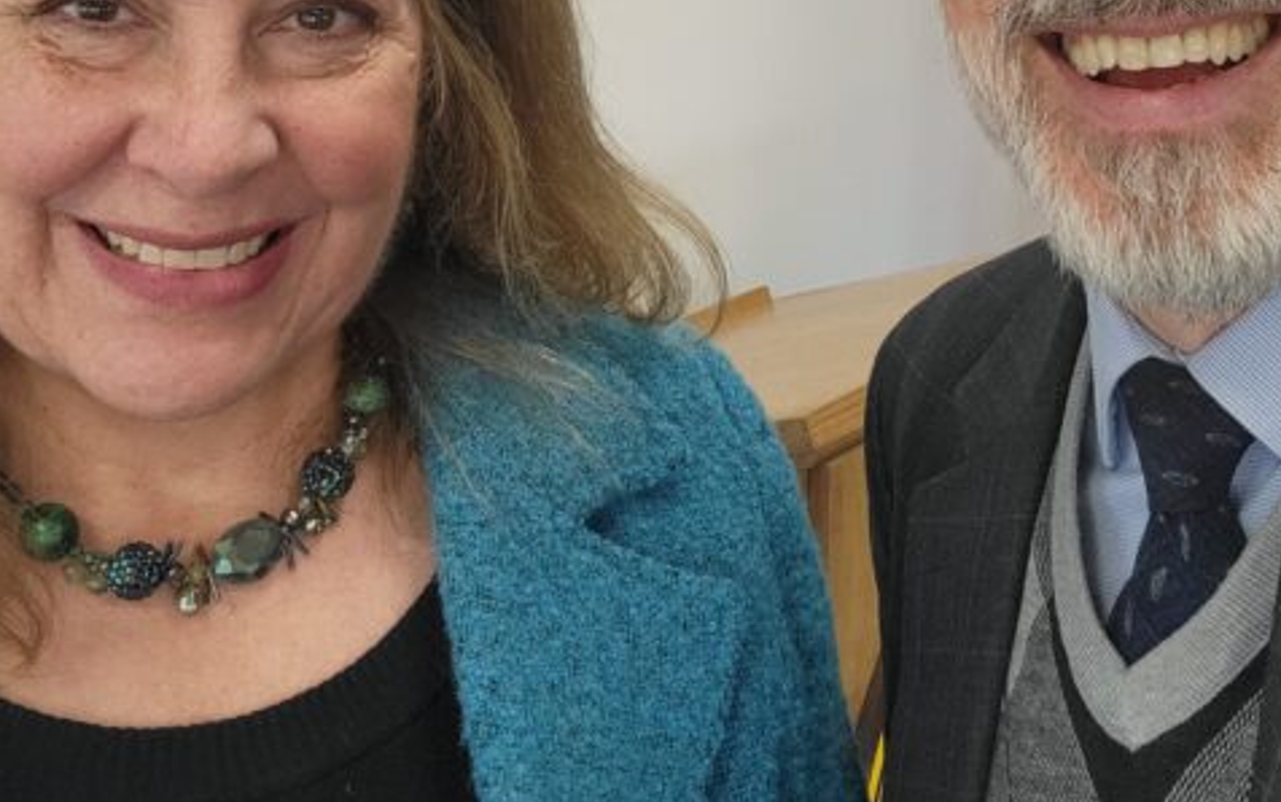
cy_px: -92
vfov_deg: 21.5
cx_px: 754
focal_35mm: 57
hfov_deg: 35.6
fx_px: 1991
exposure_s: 1/100
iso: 160
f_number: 2.2
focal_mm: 3.3
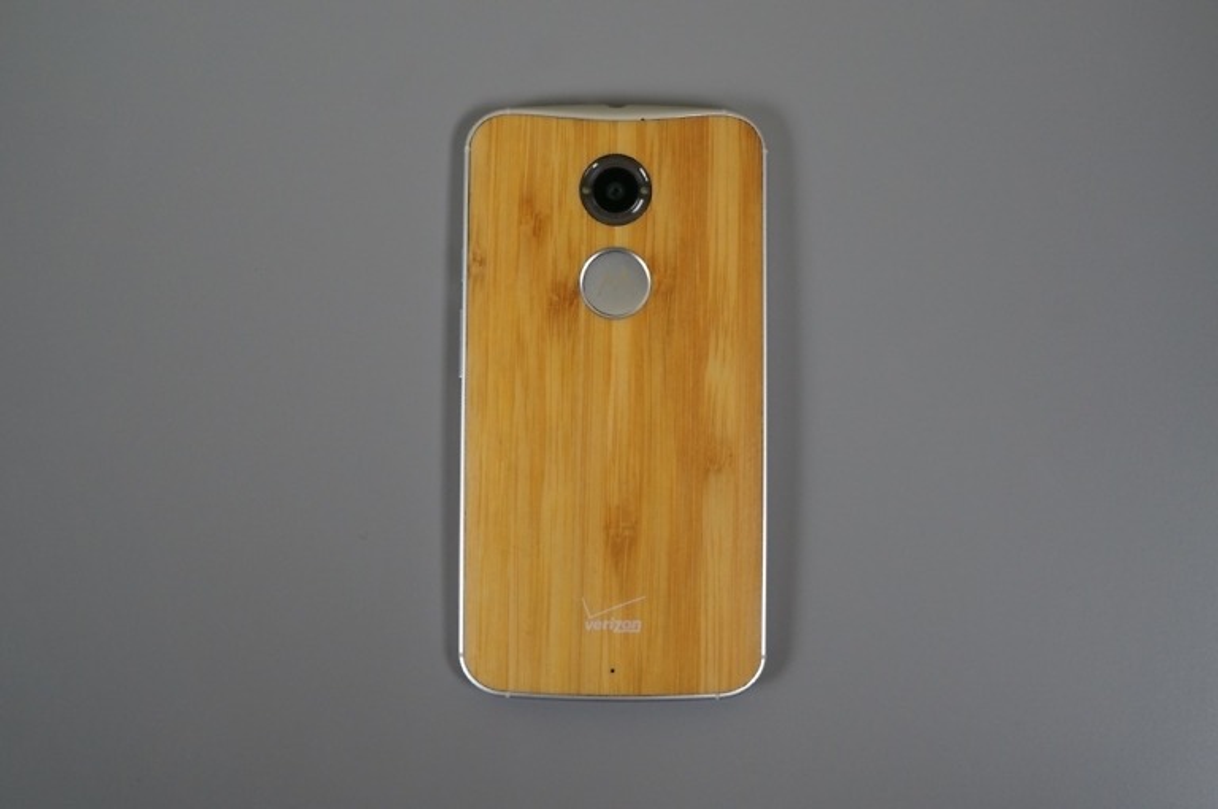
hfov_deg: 43.7
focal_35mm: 45
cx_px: 609
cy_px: 404
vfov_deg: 29.8
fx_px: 1521
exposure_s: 1/60
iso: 640
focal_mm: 30
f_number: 5.6
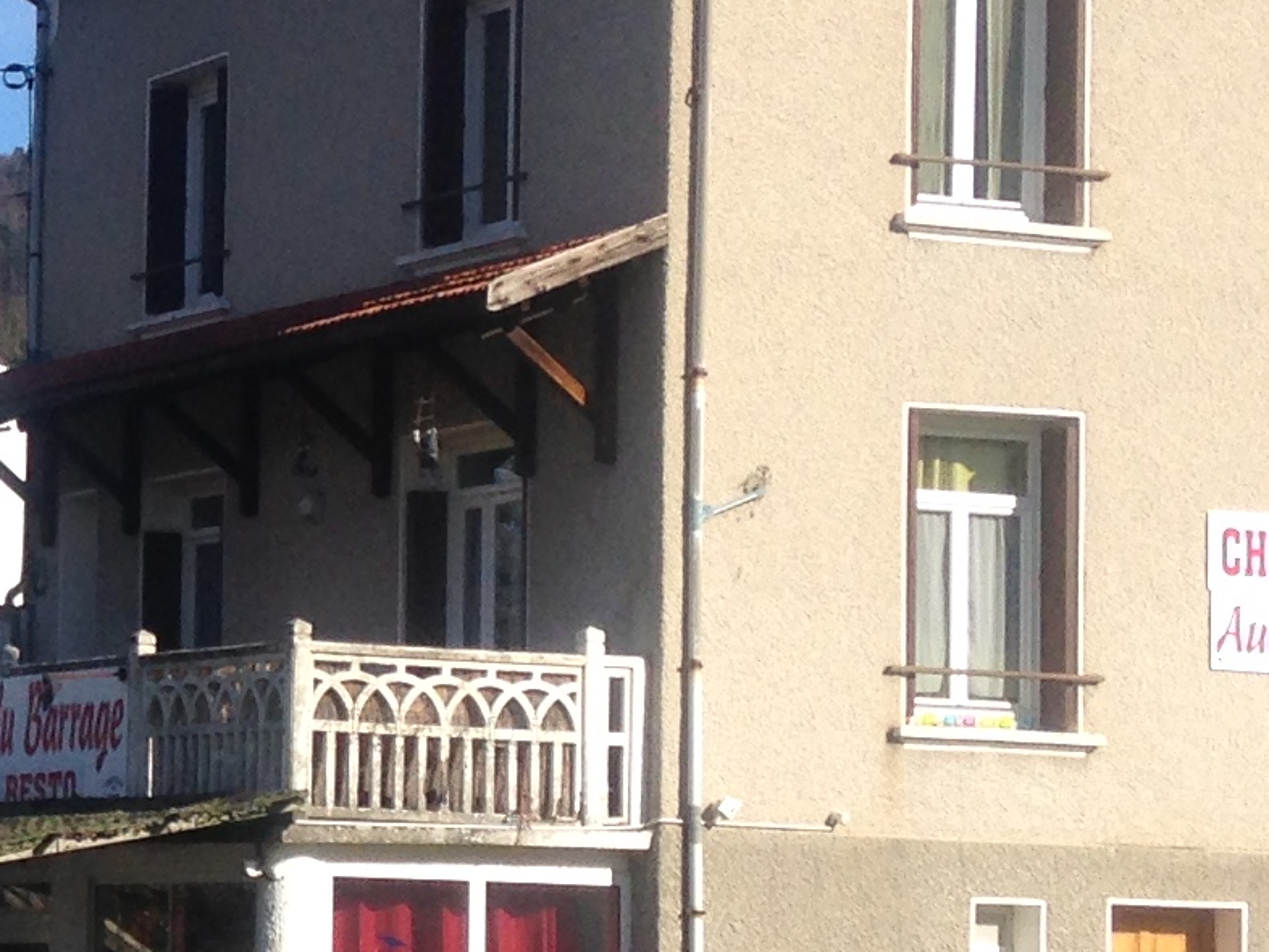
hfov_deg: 13.9
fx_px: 5024
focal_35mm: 137
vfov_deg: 10.8
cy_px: 544
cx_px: -370
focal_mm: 4.12
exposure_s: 1/1808
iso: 50
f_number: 2.4
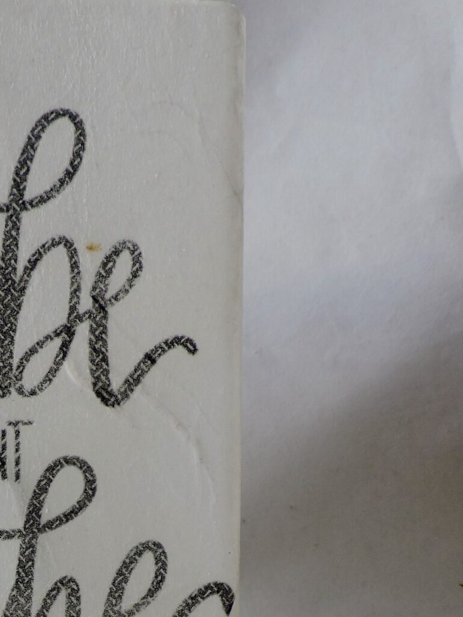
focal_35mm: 60
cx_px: -39
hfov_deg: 23.0
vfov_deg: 29.9
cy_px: 620
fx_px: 1070
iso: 100
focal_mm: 4.3
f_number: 3
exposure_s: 1/30
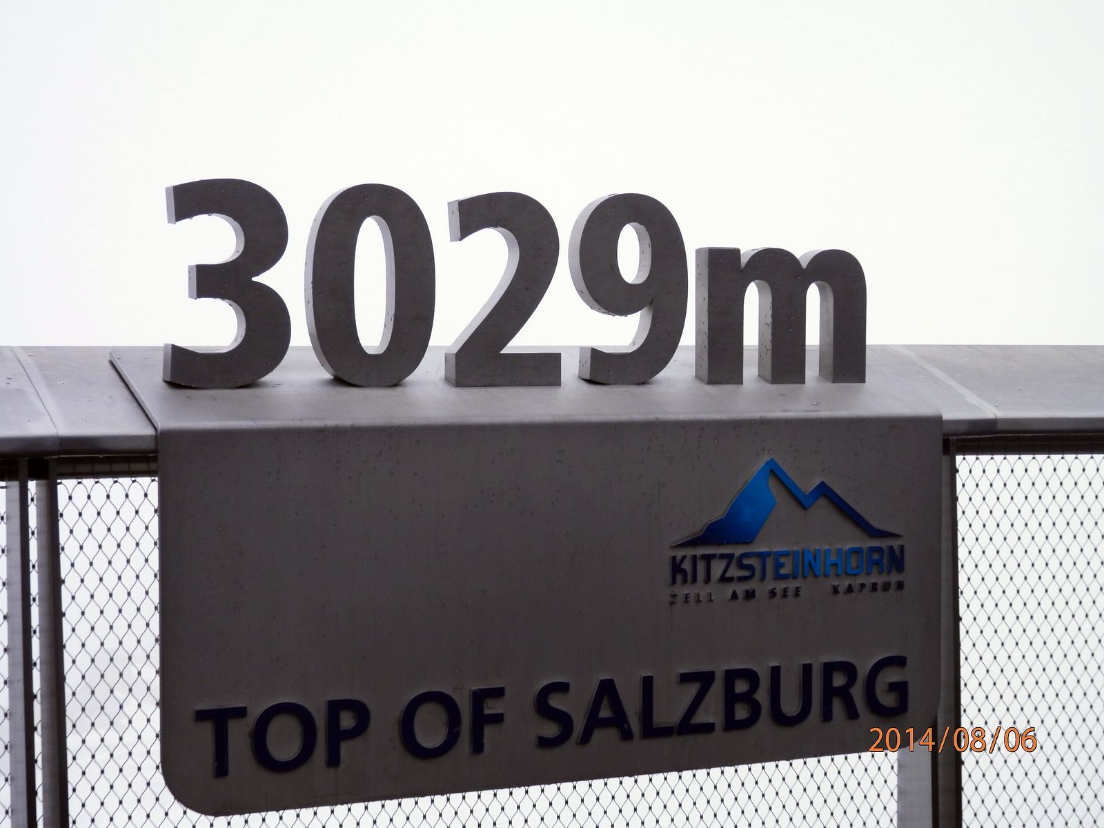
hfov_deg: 32.2
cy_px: 414
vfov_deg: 24.4
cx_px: 552
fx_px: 1914
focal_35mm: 60
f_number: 4.2
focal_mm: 10.8
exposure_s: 1/640
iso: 80
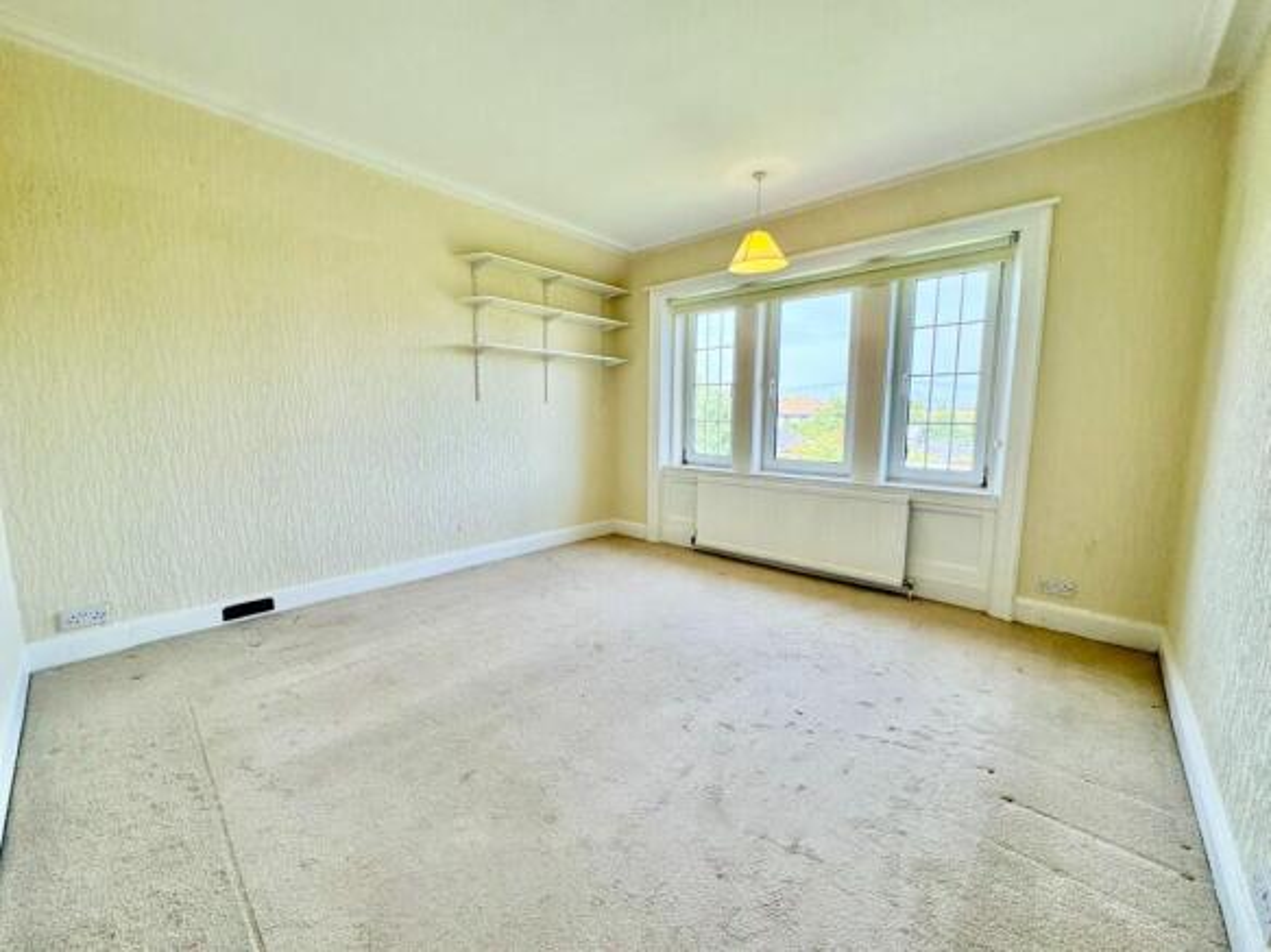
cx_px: 636
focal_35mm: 14
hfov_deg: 102.1
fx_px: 514
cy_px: 476
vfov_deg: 85.7
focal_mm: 2.22
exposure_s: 1/222
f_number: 2.2
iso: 40
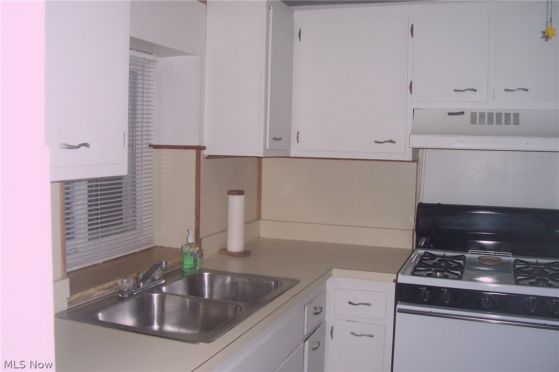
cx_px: 280
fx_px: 528
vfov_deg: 38.8
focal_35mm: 34
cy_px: 186
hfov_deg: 55.8
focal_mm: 5.6
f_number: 2.7
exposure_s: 1/60
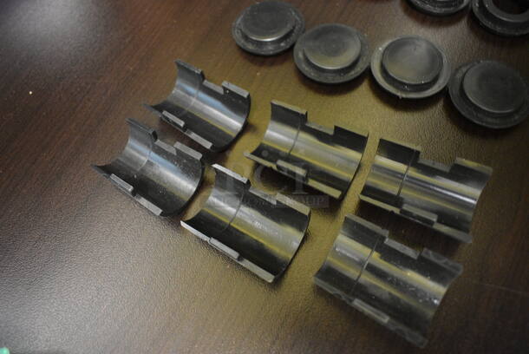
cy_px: 177
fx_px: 397
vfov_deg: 48.0
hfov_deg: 67.3
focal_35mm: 27
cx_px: 264
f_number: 3.5
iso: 3200
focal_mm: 18
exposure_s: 1/50
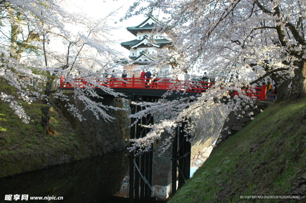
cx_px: 153
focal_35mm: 36
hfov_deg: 53.2
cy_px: 102
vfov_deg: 36.8
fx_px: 306
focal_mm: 24
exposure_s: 1/80
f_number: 8
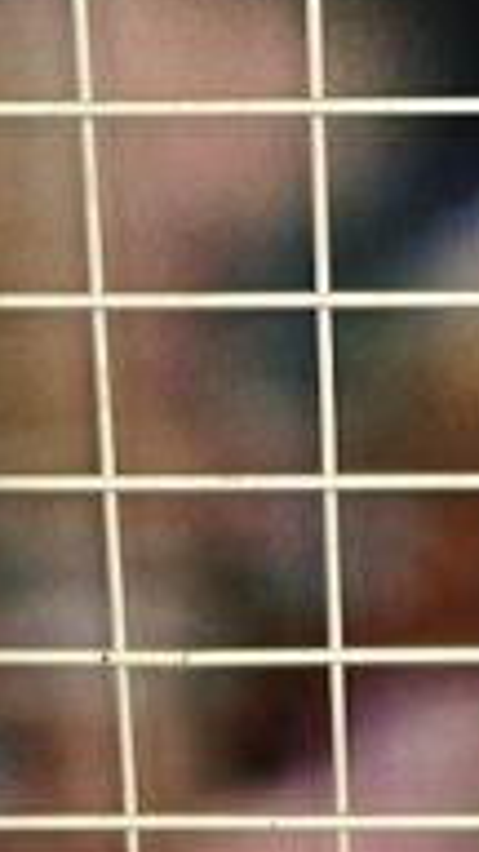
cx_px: 479
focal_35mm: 151
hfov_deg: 8.0
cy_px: -883
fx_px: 3410
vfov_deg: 12.4
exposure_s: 1/50
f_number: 1.5
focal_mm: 5.7
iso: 64
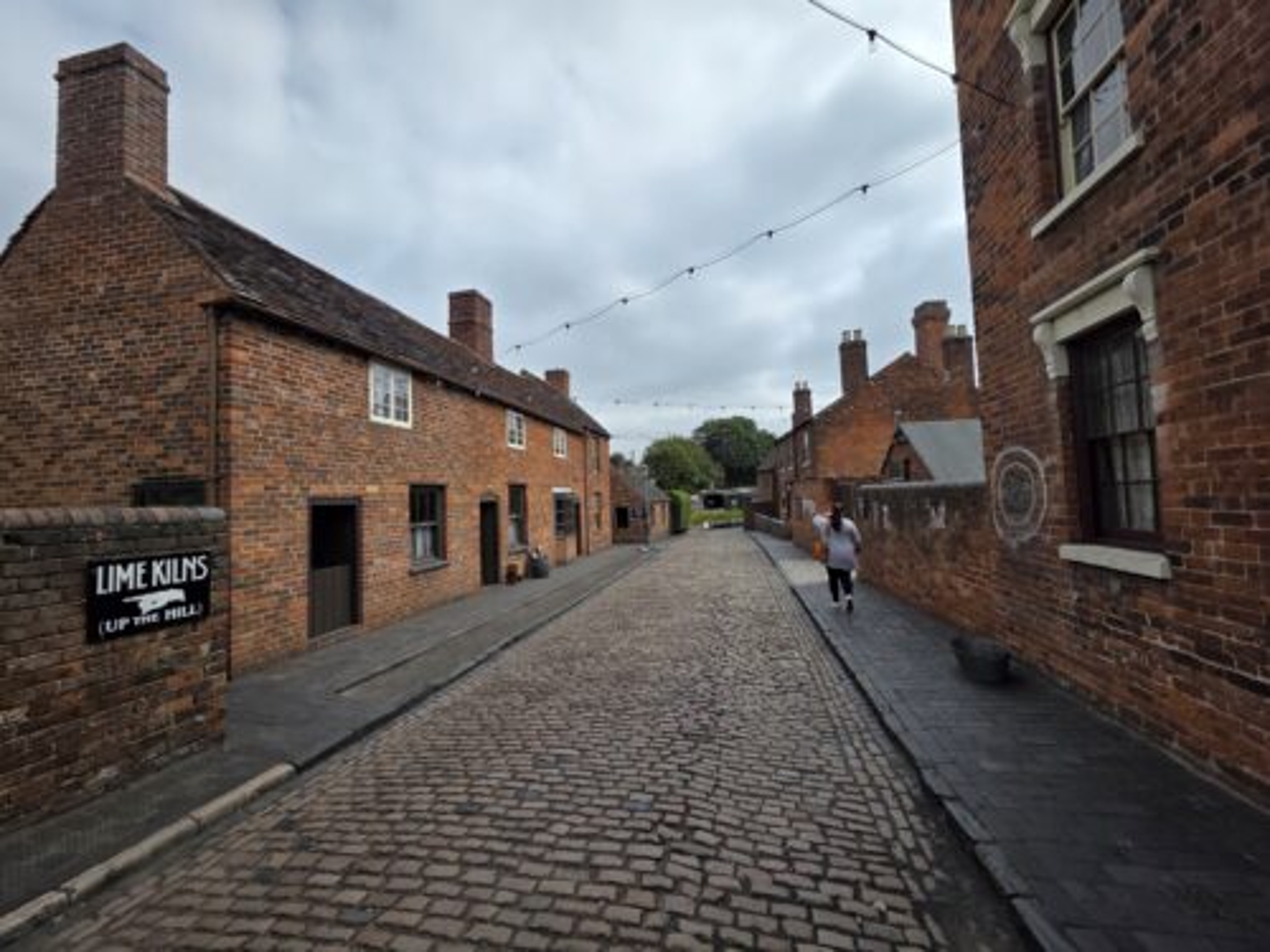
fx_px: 477
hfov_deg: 106.2
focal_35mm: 13
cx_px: 635
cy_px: 476
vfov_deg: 89.9
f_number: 1.9
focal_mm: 2.2
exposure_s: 1/2302
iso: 40
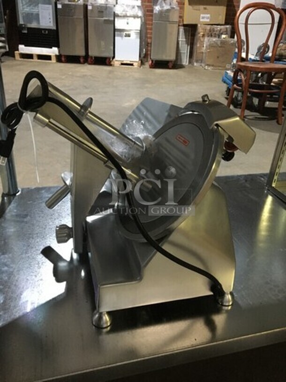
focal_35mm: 29
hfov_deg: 48.2
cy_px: 191
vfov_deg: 61.7
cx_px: 143
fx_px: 319
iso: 250
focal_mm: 4.15
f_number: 2.2
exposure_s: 1/15
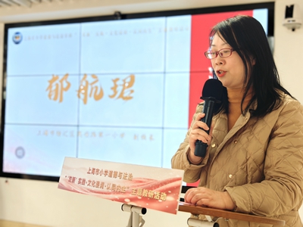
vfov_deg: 30.9
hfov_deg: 40.4
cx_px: 152
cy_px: 114
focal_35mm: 47
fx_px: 411
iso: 250
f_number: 4.5
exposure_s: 1/100
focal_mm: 8.67
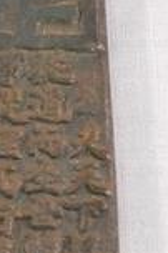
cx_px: -21
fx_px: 3108
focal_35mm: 443
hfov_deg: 3.1
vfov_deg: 4.7
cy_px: 118
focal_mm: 70
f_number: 9
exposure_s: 1/6
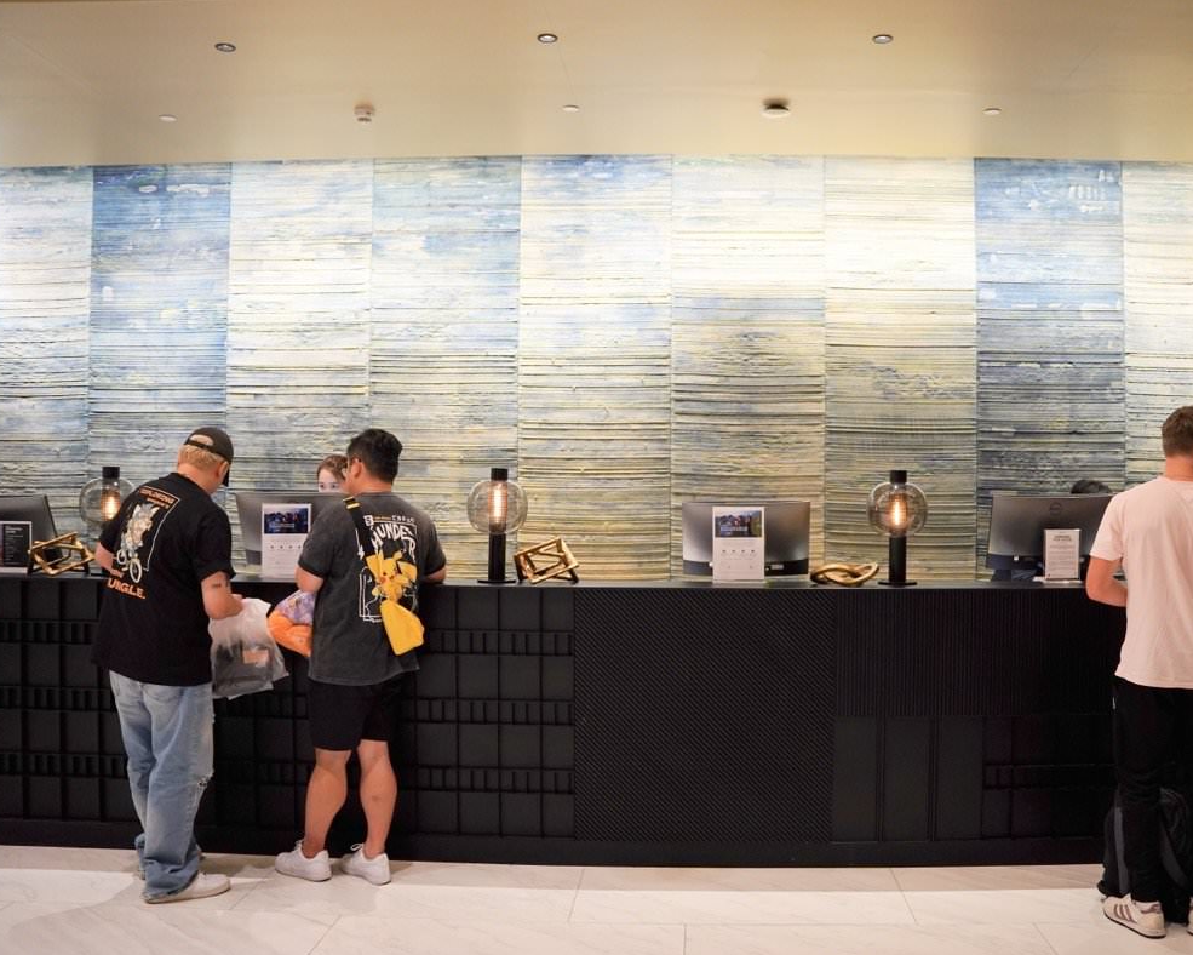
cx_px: 672
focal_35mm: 32
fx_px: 1130
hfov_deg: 55.5
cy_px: 482
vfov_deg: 45.8
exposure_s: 1/160
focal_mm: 28
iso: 1600
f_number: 2.8
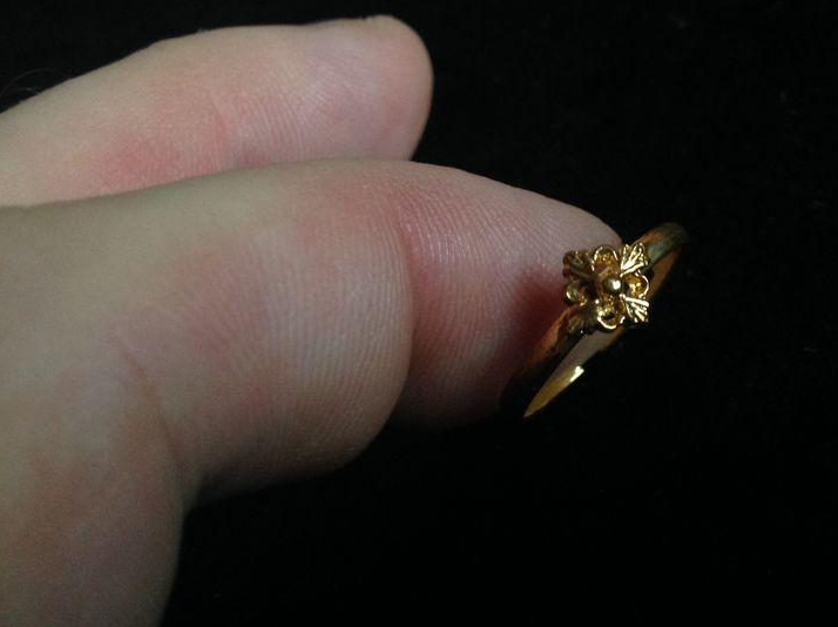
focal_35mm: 49
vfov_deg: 29.6
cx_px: 583
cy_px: 261
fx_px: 1185
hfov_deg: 38.3
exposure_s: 1/15
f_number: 2.4
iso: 160
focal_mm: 4.28
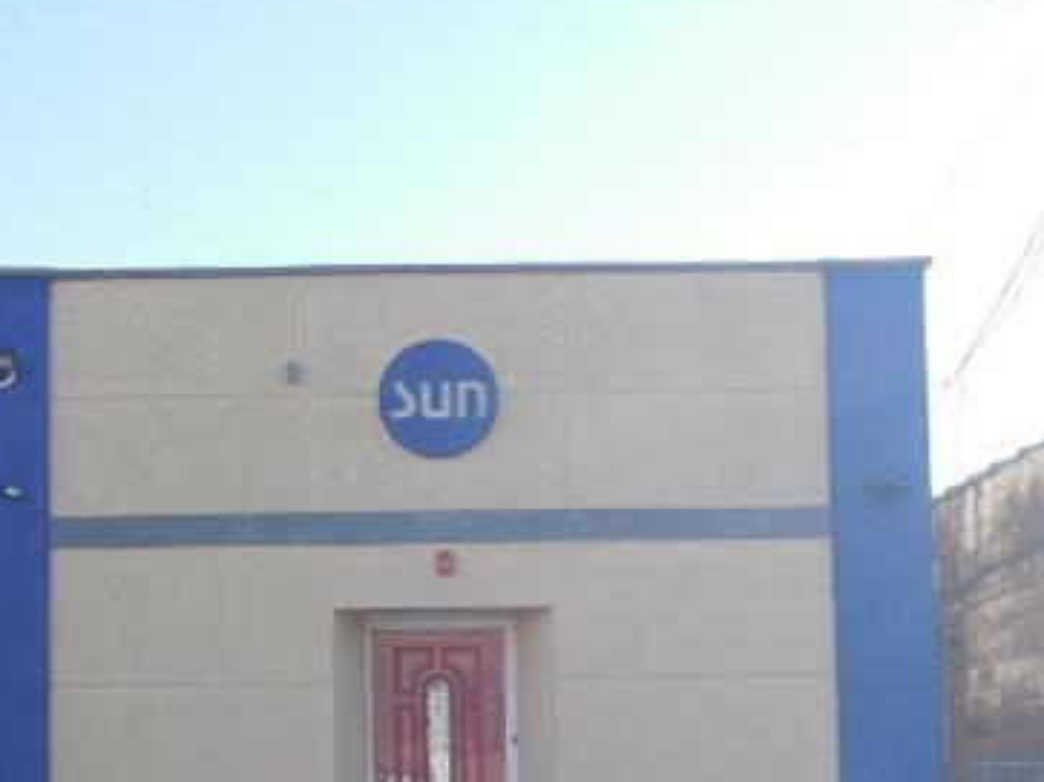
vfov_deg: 21.6
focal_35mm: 67
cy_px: 647
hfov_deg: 28.8
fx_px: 2020
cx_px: 357
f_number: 4.2
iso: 125
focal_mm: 6.8
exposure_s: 1/400
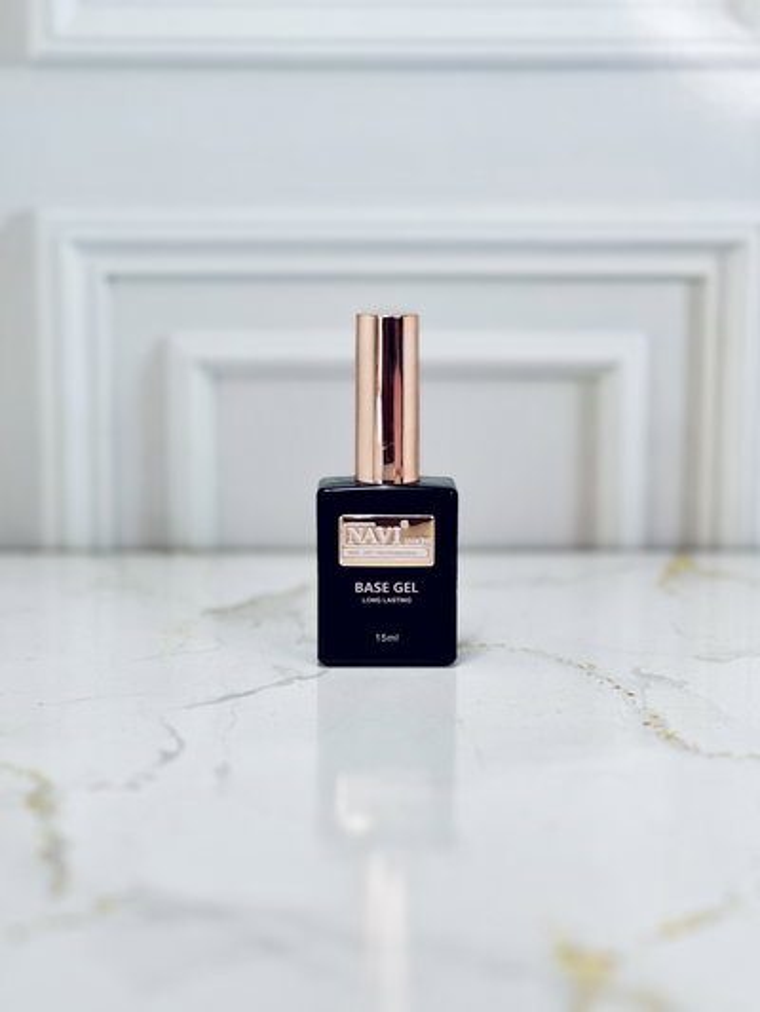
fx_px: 2253
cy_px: 506
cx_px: 380
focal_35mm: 77
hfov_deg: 19.1
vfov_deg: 25.3
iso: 125
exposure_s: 1/100
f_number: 2.8
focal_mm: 9
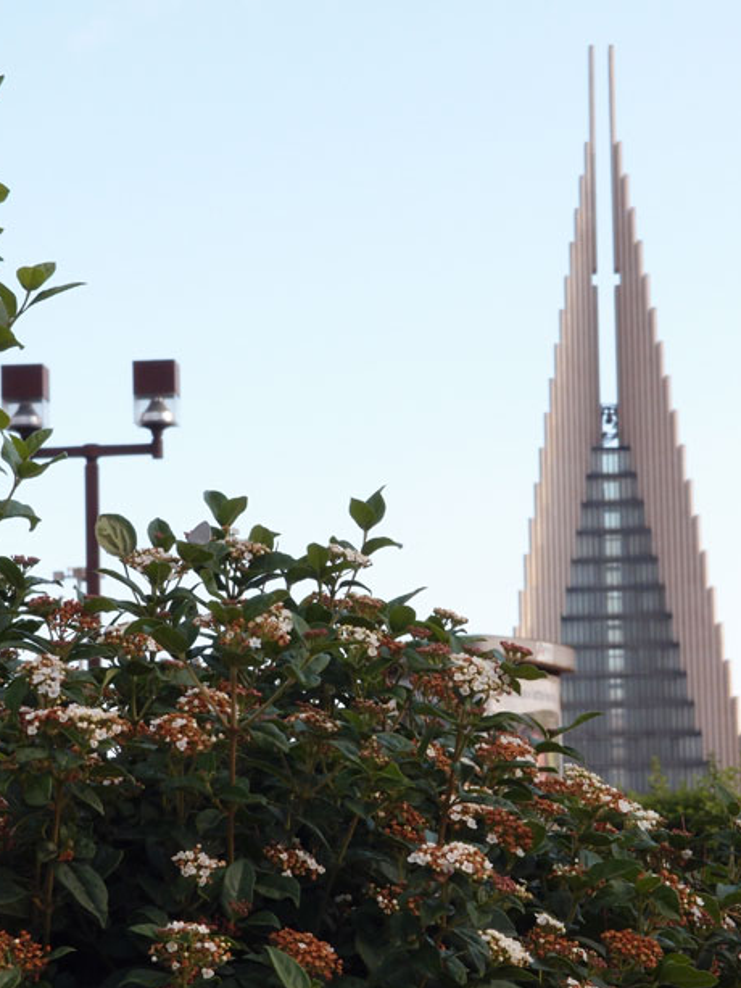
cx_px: 328
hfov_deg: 10.8
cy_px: 514
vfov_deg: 14.4
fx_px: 3909
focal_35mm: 137
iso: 200
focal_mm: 24
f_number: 8
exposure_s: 1/160
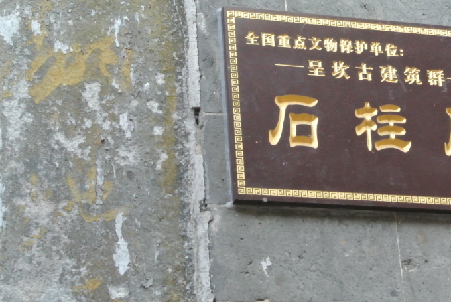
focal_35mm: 122
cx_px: 333
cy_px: 164
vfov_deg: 11.3
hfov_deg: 16.7
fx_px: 1530
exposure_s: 1/30
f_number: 5.6
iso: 1600
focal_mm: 30
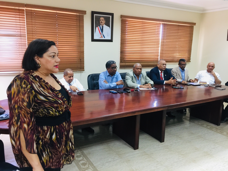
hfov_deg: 61.7
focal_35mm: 29
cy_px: 86
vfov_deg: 48.2
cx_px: 114
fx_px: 191
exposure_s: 1/15
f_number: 2.2
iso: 100
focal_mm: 4.15
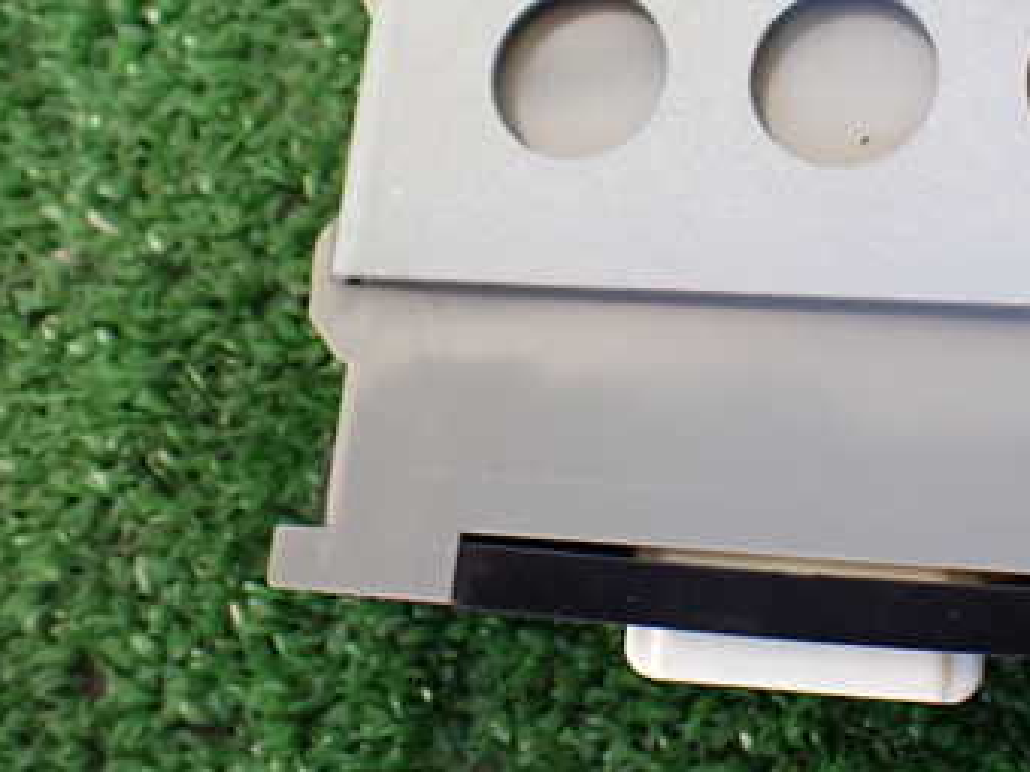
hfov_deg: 35.0
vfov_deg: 27.1
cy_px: 173
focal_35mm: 53
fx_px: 1577
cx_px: 833
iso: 800
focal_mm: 5.4
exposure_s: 1/100
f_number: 2.3
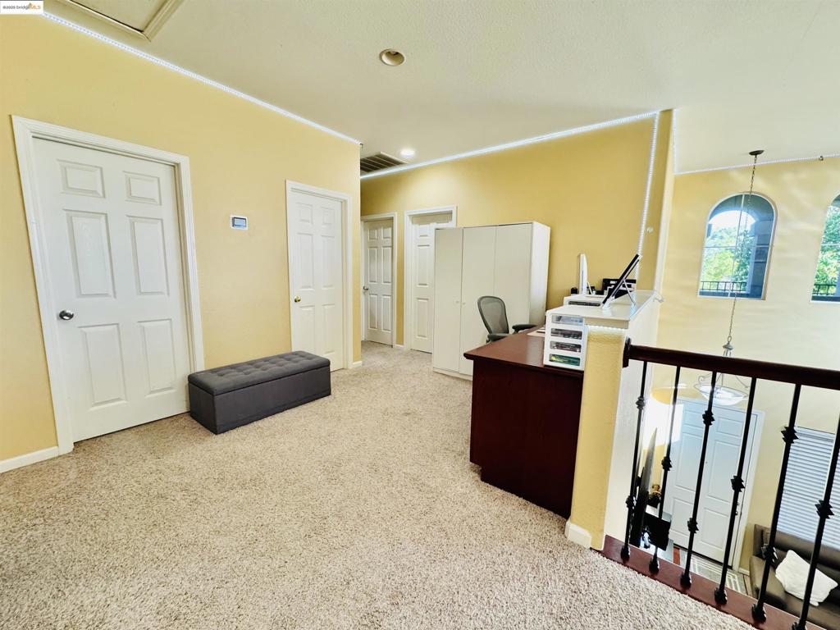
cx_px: 420
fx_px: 340
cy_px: 315
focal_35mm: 14
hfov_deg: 102.1
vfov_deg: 85.7
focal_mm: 2.22
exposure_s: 1/120
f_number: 2.2
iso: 320
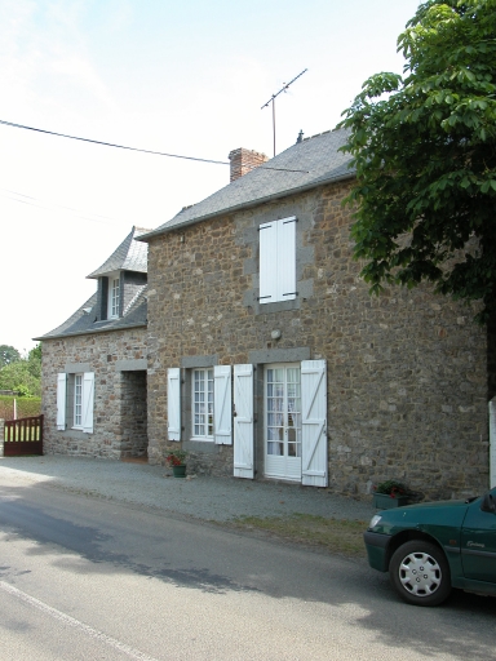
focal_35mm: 35
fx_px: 669
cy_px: 330
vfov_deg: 52.6
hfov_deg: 40.7
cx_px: 248
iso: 100
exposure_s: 1/134
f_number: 5
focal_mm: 8.9
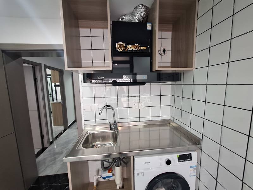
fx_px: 95
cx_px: 126
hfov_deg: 106.2
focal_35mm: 13
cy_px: 95
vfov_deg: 89.9
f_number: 2.2
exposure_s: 1/25
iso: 250
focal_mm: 1.74
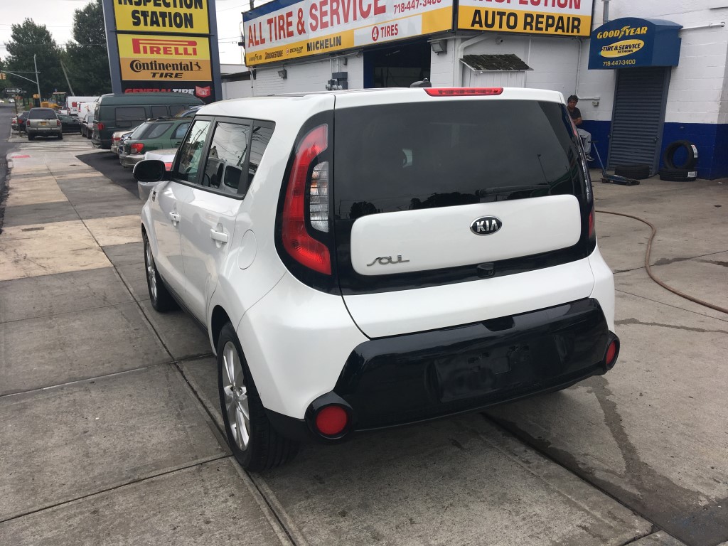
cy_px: 273
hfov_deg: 61.7
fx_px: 610
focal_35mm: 29
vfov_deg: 48.2
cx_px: 364
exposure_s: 1/418
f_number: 2.2
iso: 25
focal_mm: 4.15
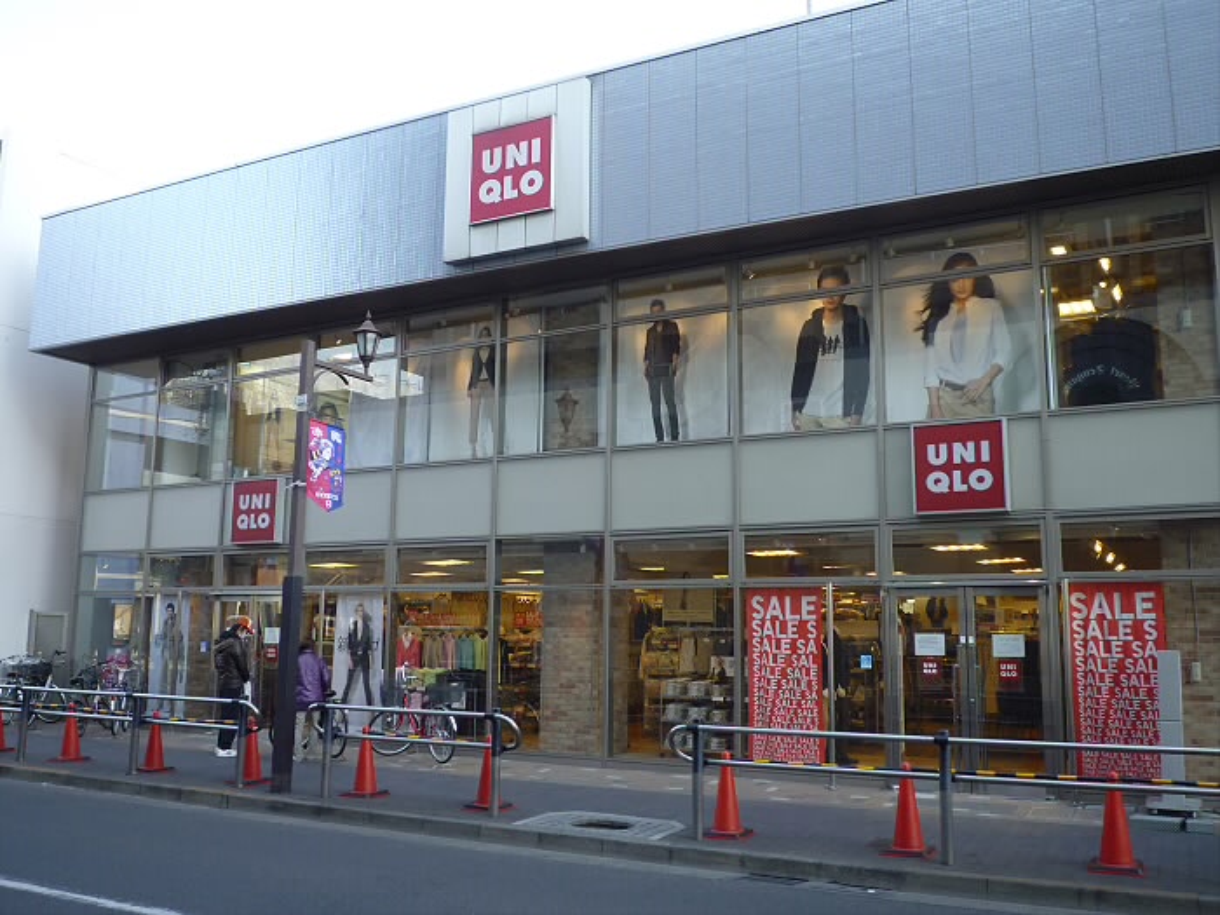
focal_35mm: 33
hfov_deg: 55.4
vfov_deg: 42.9
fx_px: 1163
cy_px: 458
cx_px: 610
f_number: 3.6
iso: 80
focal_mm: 5.8
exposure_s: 1/100
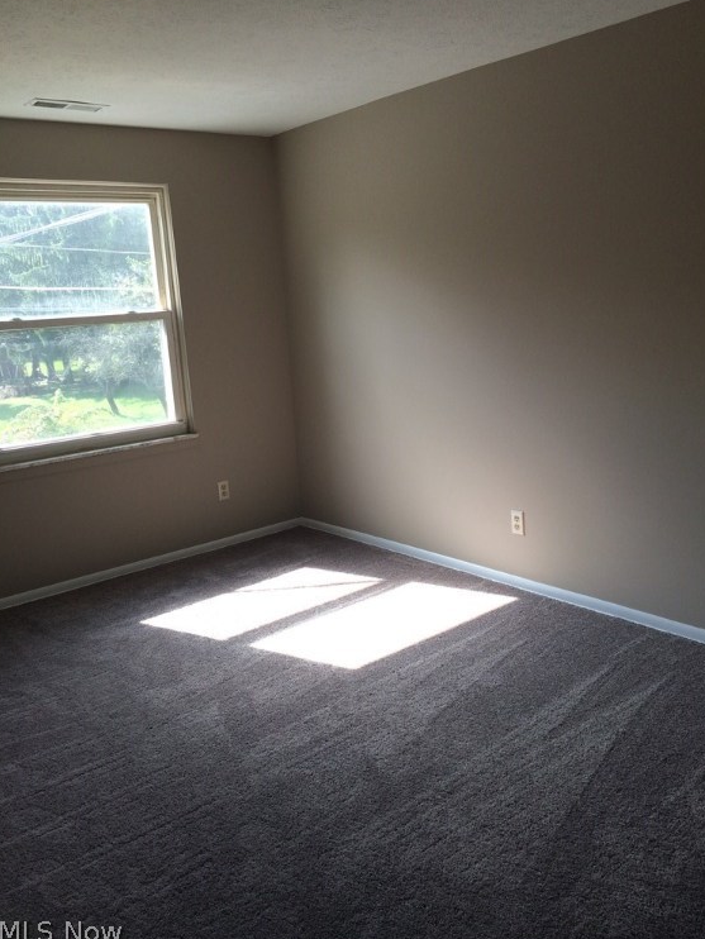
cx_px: 356
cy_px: 467
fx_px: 814
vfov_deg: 59.9
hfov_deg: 46.8
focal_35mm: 30
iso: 32
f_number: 2.2
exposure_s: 1/180
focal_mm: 4.15
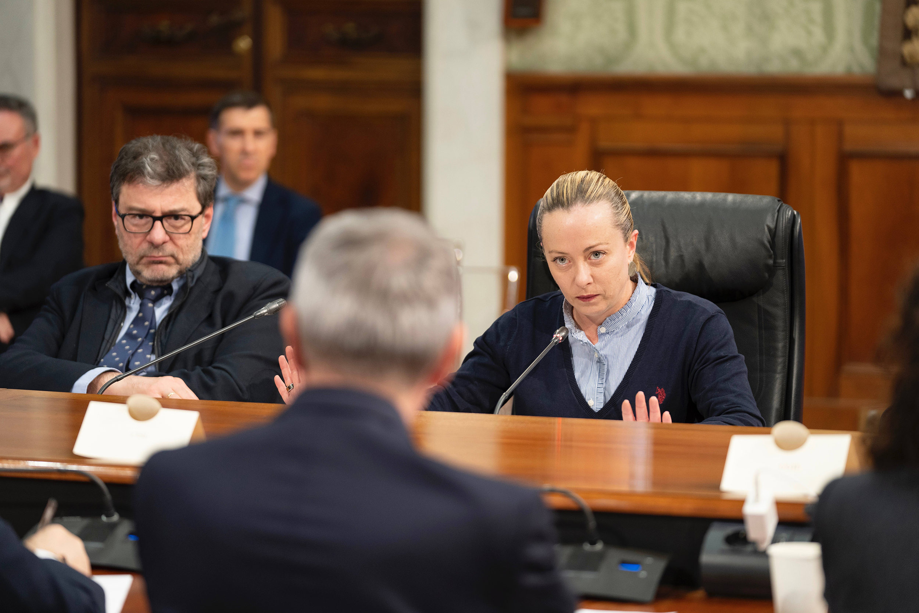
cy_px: 306
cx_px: 460
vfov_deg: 10.8
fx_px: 3242
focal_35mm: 127
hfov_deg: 16.1
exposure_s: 1/125
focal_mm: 127
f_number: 2.8
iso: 800
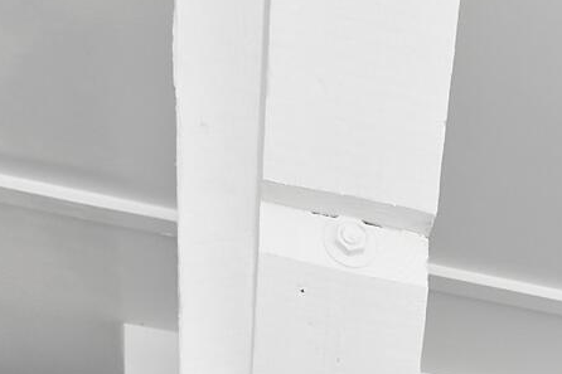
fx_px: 1576
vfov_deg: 10.6
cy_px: 1023
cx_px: 1056
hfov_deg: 16.4
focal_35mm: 101
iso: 100
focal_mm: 10
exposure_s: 1/50
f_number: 4.5
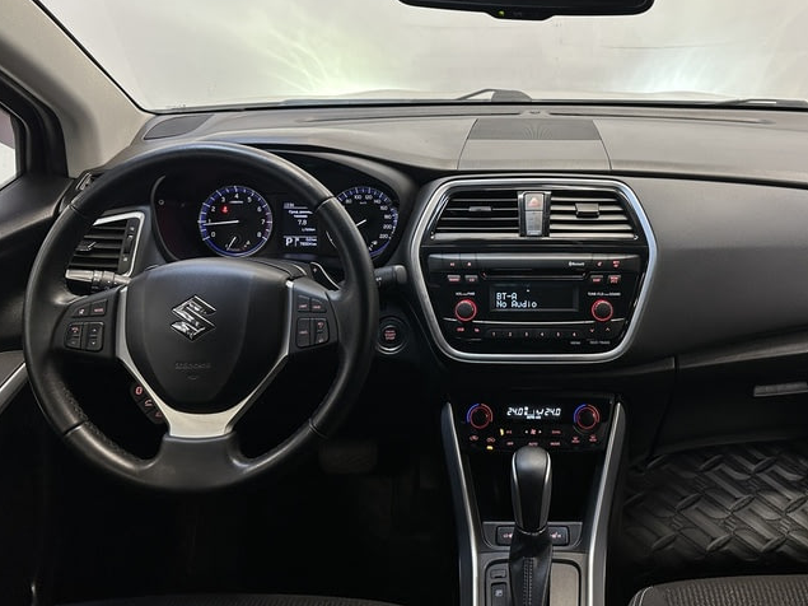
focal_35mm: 34
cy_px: 212
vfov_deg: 41.3
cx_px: 534
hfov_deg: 53.0
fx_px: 793
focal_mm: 6.86
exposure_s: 1/50
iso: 125
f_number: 1.78
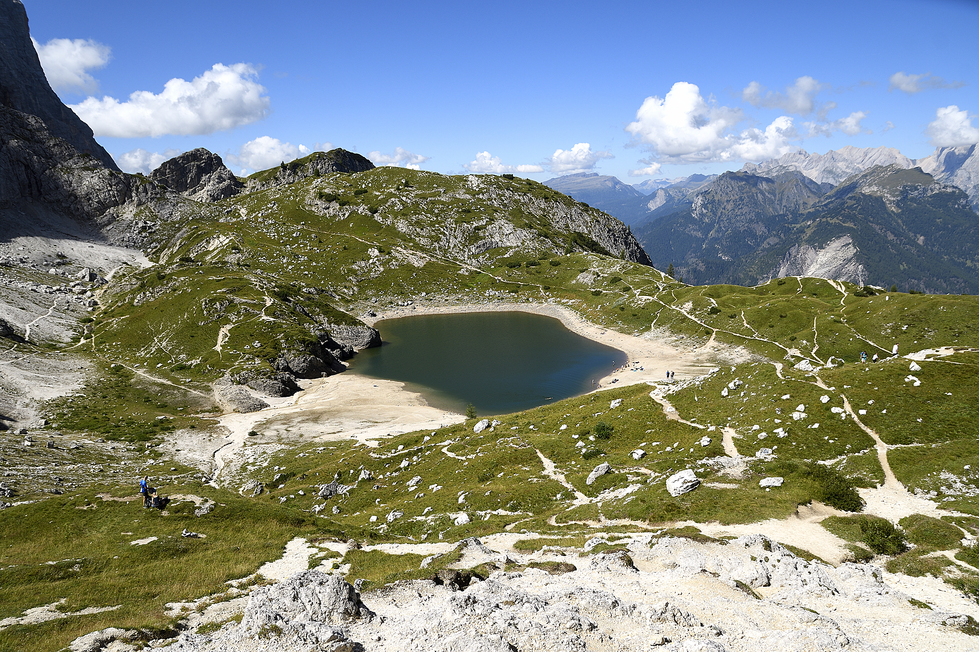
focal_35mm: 25
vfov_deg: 51.3
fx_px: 680
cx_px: 490
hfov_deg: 71.5
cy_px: 326
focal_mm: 17
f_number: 6.3
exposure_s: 1/640
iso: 100
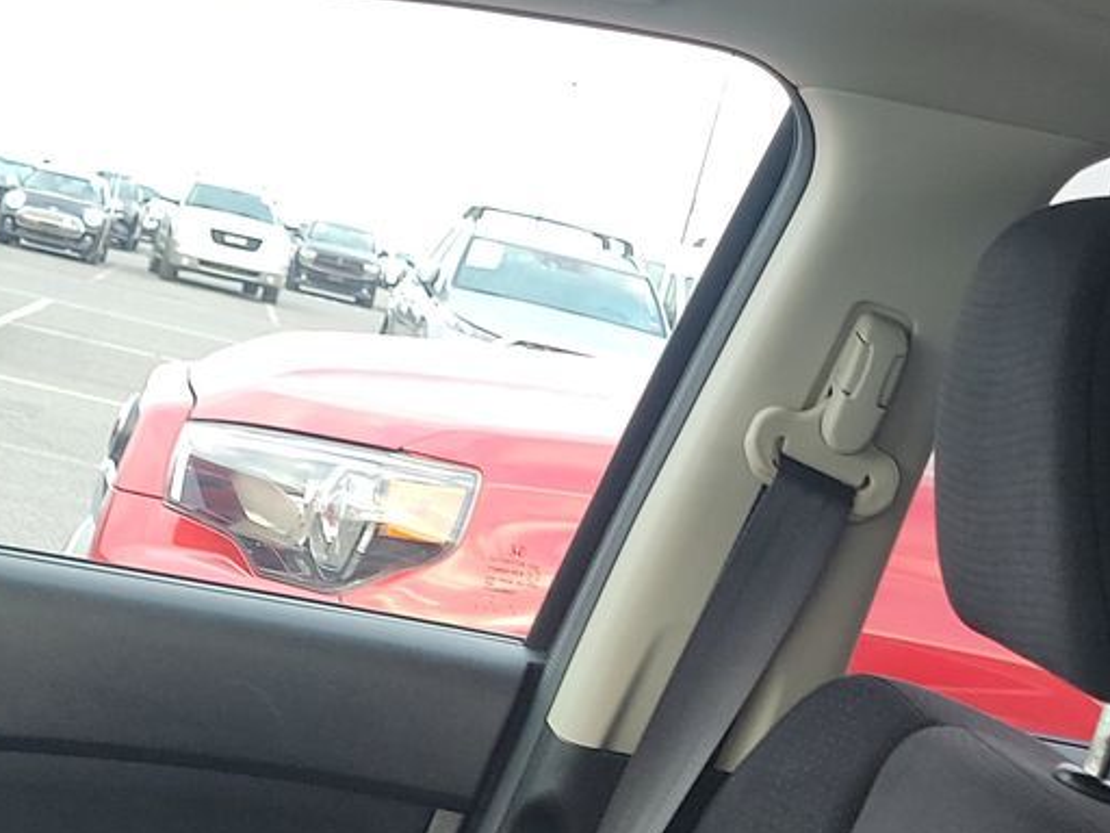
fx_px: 2405
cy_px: 63
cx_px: 562
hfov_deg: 26.0
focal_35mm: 75
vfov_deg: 19.2
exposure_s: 1/59
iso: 167
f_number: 1.8
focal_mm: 6.7
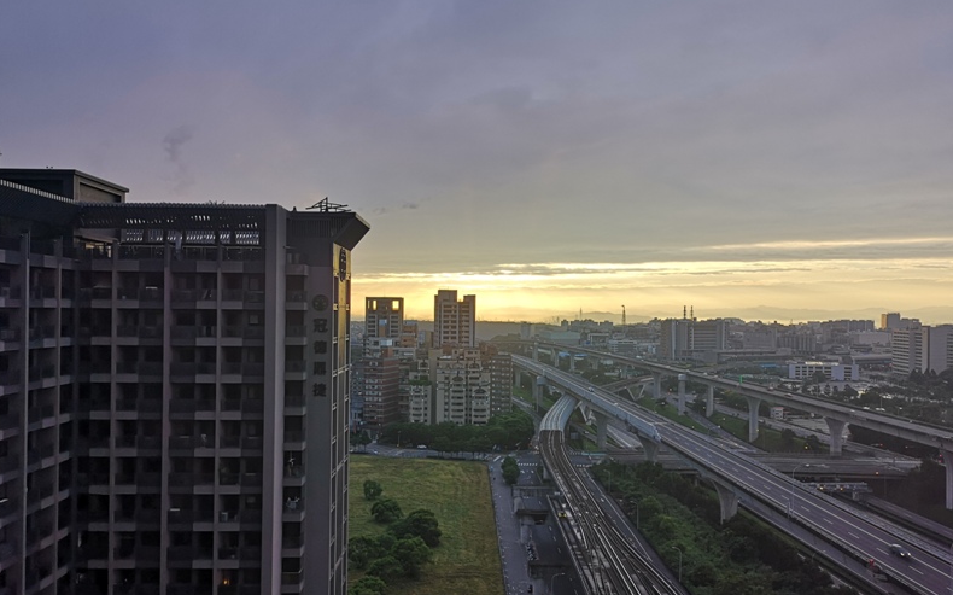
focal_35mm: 29
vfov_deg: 43.1
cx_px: 474
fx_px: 753
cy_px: 313
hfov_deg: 64.7
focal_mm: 3.95
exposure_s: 1/120
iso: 50
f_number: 1.8
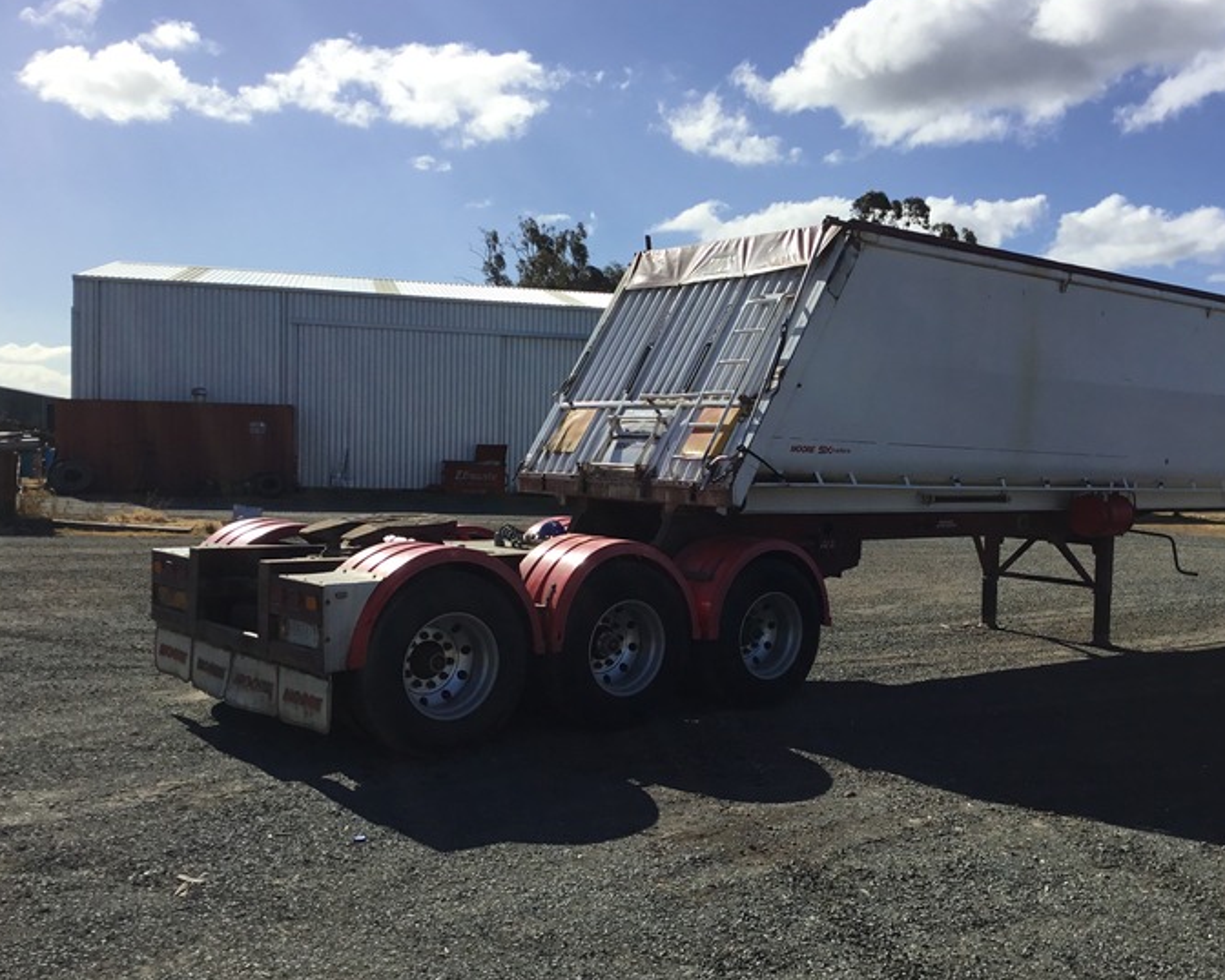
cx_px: 716
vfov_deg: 41.2
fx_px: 1306
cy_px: 521
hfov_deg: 50.0
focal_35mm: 36
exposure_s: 1/2551
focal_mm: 3.3
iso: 25
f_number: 2.4
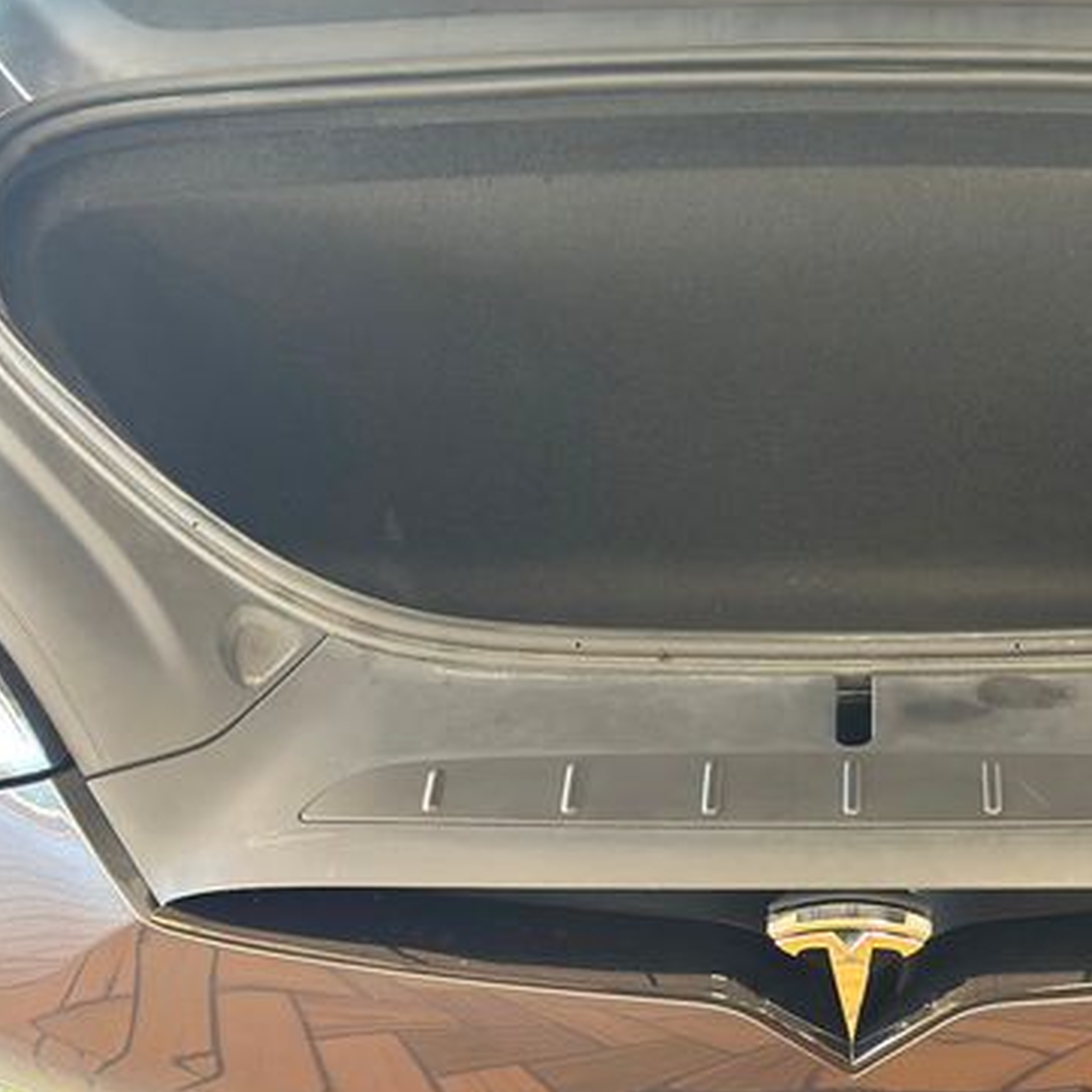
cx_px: 857
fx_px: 2677
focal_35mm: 75
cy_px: 443
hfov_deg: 22.8
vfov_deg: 23.0
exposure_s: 1/60
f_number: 1.78
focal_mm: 6.86
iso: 250
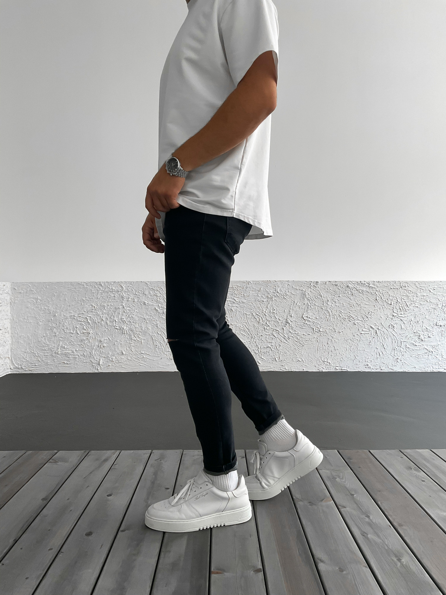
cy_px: 298
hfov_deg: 48.2
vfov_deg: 61.7
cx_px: 223
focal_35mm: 29
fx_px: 498
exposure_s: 1/120
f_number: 1.8
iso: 50
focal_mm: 3
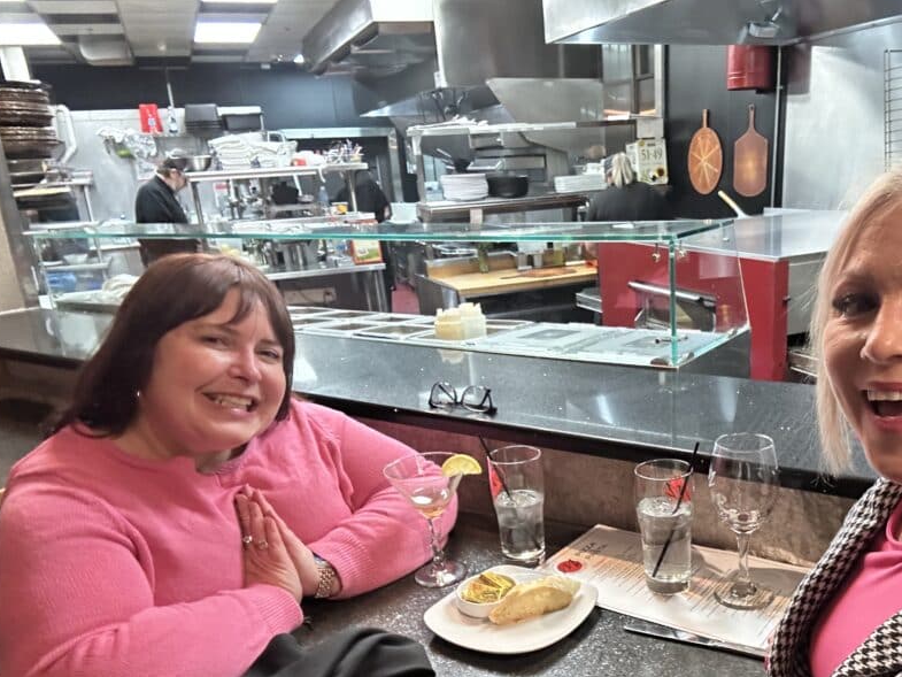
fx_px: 782
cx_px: 571
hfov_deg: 59.1
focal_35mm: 30
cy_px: 440
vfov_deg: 46.2
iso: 320
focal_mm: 2.69
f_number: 1.9
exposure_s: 1/40
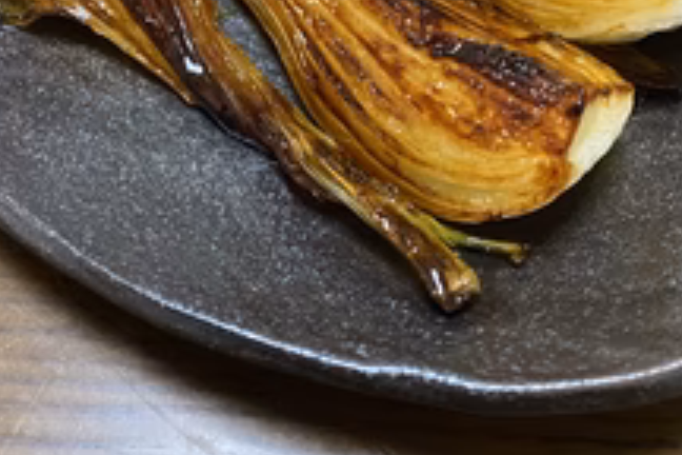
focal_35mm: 50
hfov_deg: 39.5
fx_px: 947
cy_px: -44
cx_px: 300
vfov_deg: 25.1
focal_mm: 4.25
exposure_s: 1/60
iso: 320
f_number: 1.8
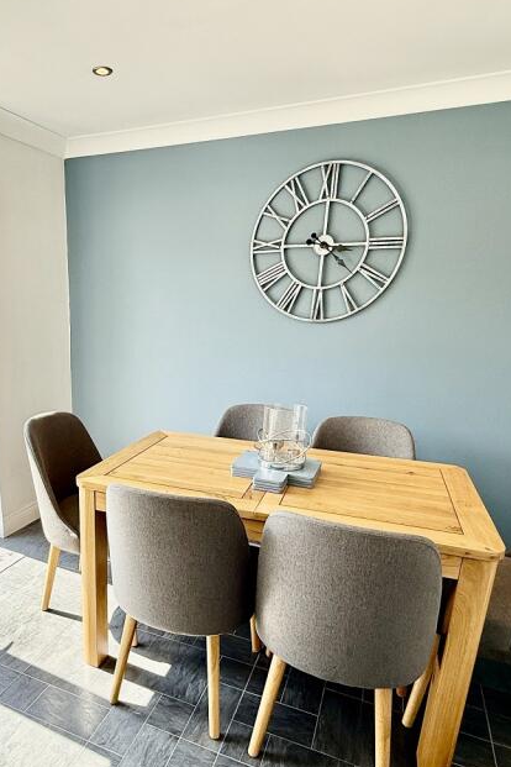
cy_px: 457
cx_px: 149
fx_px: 511
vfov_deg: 73.0
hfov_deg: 51.6
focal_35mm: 24
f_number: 2.2
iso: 64
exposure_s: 1/148
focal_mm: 2.22
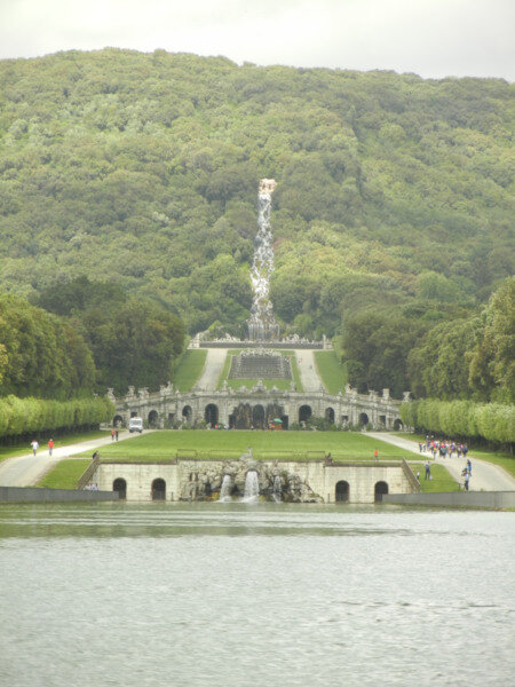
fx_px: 4543
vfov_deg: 8.6
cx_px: 258
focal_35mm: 229
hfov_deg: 6.5
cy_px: 344
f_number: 4.8
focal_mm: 41.2
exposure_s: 1/458
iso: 160
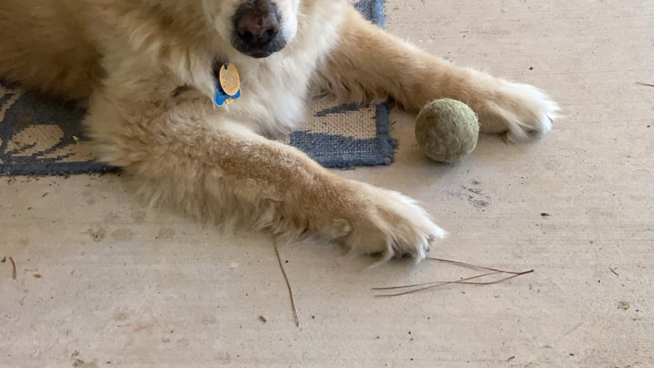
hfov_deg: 22.9
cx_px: 256
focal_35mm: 93
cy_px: 57
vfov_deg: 12.9
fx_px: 1613
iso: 125
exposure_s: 1/121
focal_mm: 6
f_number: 2
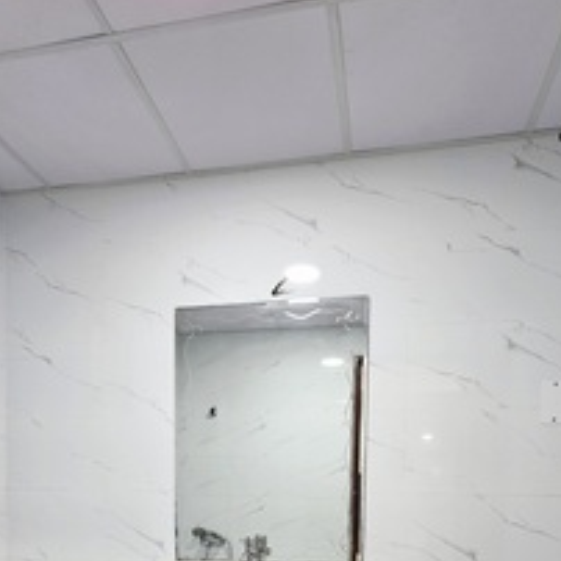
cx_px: 276
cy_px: 532
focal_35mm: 26
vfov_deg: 51.6
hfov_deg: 60.9
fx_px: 477
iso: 250
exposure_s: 1/101
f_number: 1.9
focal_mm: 2.2
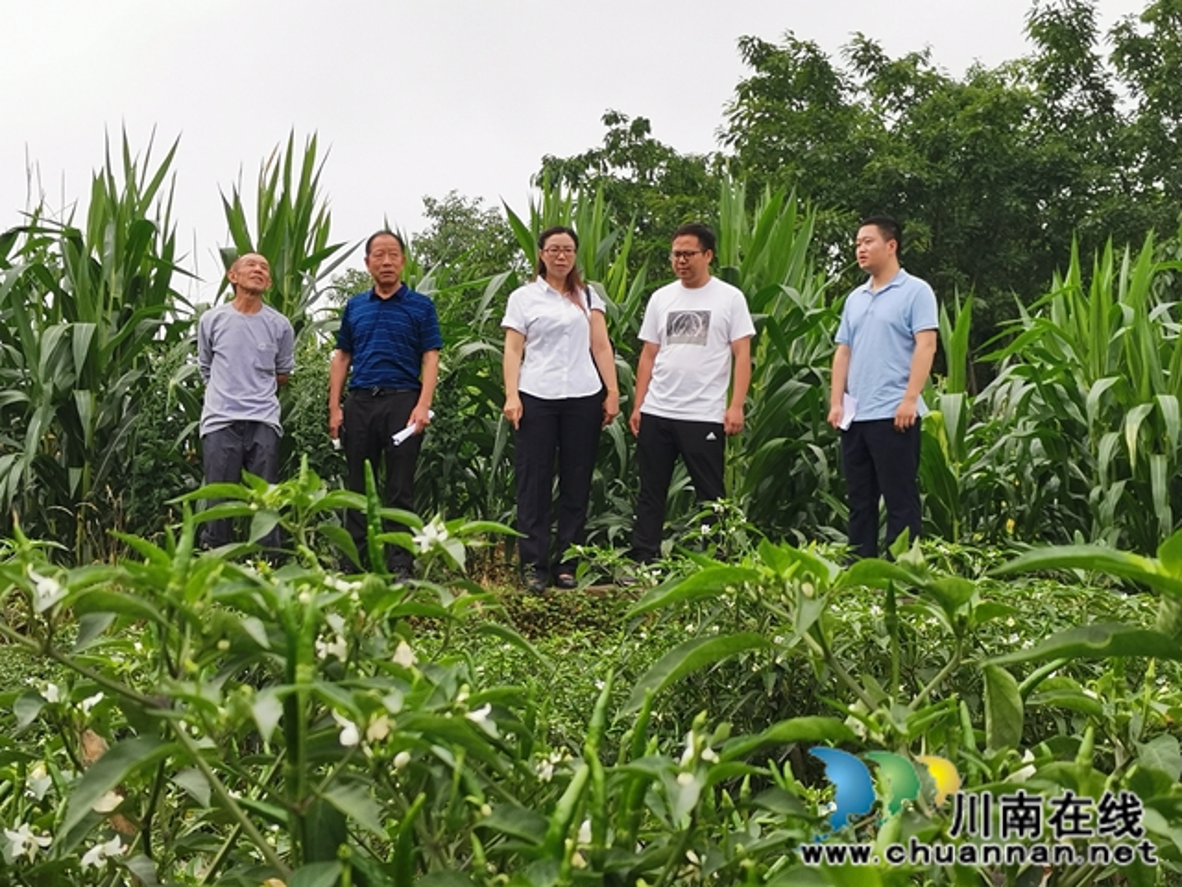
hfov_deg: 36.8
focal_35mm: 52
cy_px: 444
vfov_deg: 28.0
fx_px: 1776
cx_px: 591
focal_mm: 4.75
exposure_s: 1/459
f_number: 1.8
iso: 50
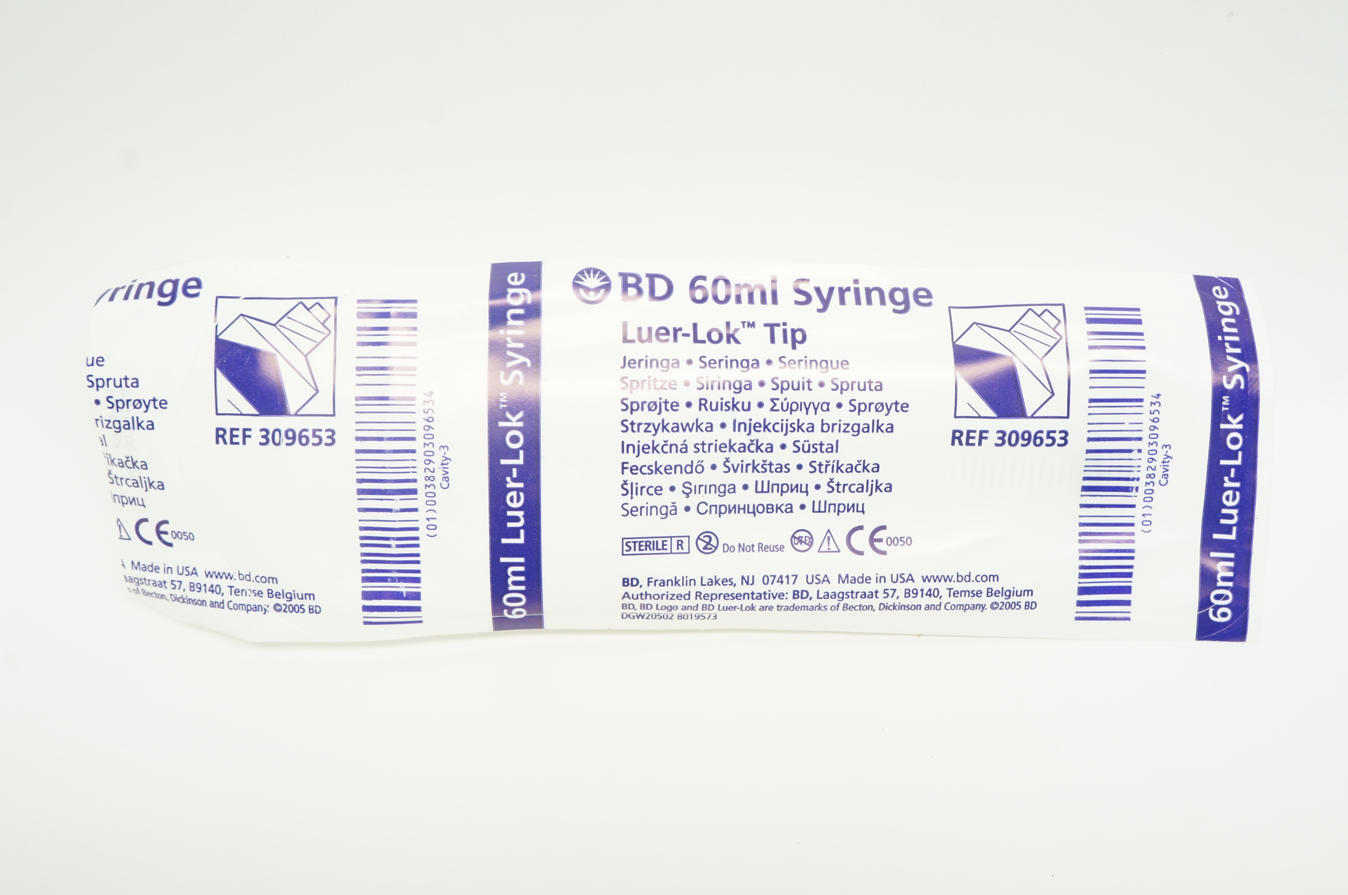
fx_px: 1347
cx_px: 674
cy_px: 448
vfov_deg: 36.8
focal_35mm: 36
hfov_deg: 53.2
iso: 400
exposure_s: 1/15
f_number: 10
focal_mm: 24
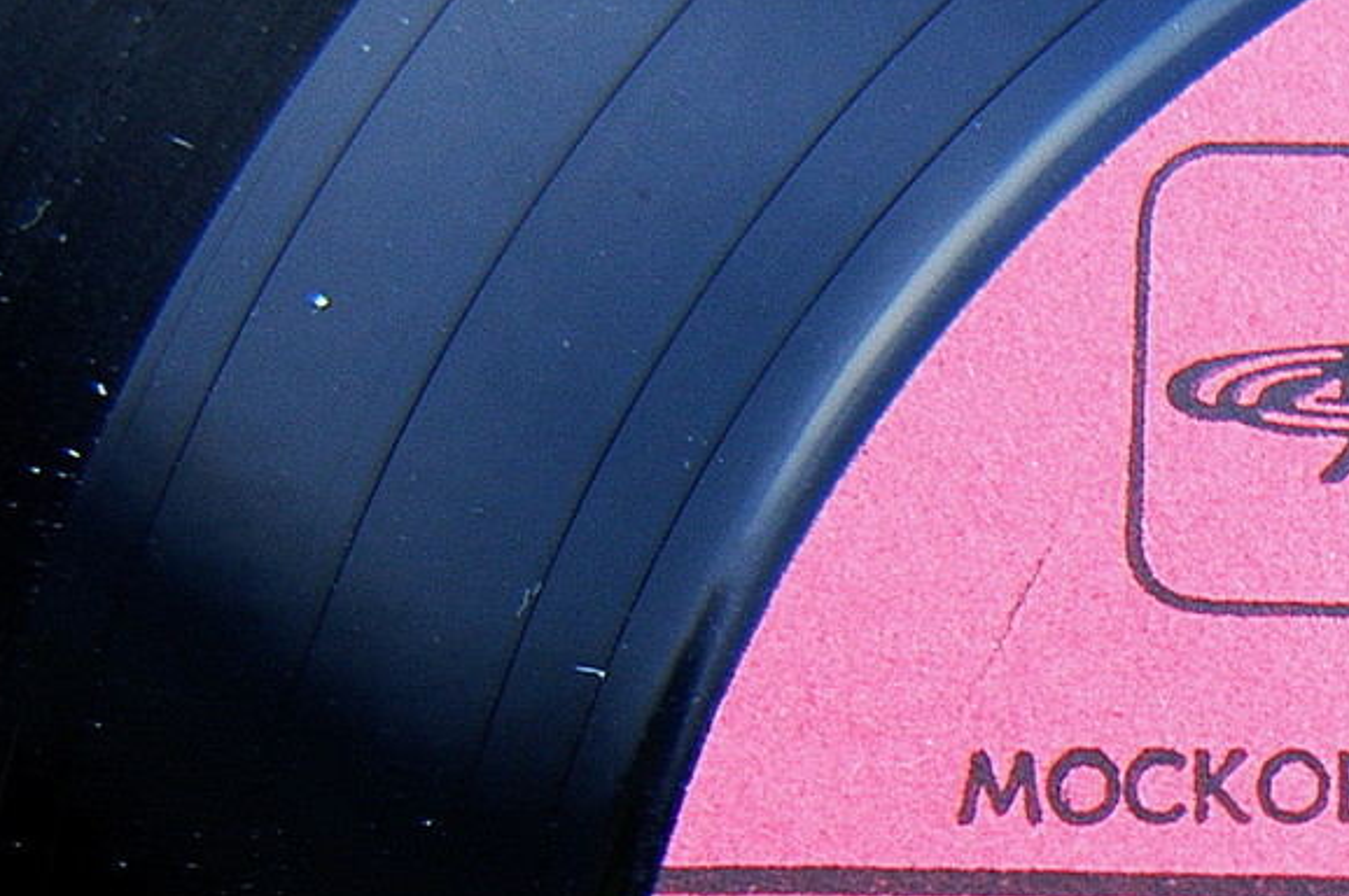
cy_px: 1286
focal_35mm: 182
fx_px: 6802
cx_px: 2089
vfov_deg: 7.4
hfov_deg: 10.9
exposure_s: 1/60
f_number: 4
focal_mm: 35
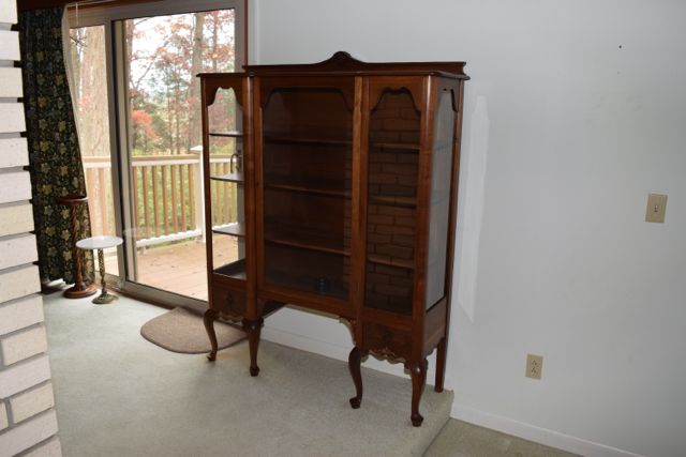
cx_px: 343
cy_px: 228
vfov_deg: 43.6
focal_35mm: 30
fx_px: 572
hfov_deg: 61.9
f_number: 5.6
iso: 800
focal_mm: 20
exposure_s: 1/125
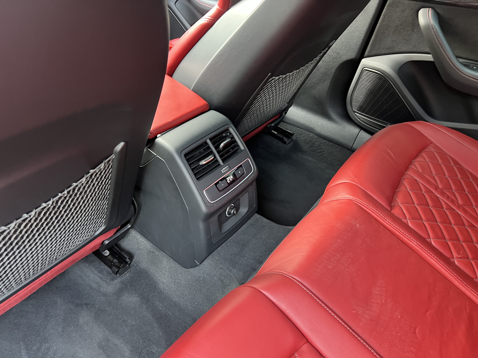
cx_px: 239
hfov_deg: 67.3
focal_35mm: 26
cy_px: 179
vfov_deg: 53.1
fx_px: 359
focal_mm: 5.7
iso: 250
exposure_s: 1/60
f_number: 1.5
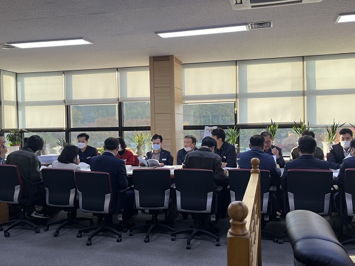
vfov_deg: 49.7
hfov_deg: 63.4
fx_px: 287
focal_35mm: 28
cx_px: 170
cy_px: 129
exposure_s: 1/120
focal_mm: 5.1
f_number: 1.6
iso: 64
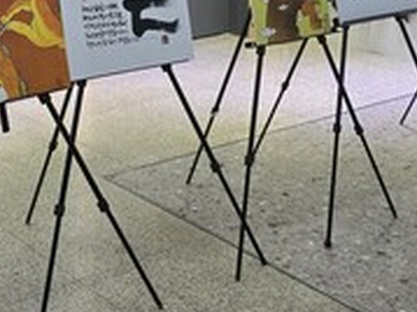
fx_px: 927
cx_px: 114
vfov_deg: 18.4
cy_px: -30
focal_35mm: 77
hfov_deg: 25.1
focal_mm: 6.3
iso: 64
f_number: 1.7
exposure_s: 1/120
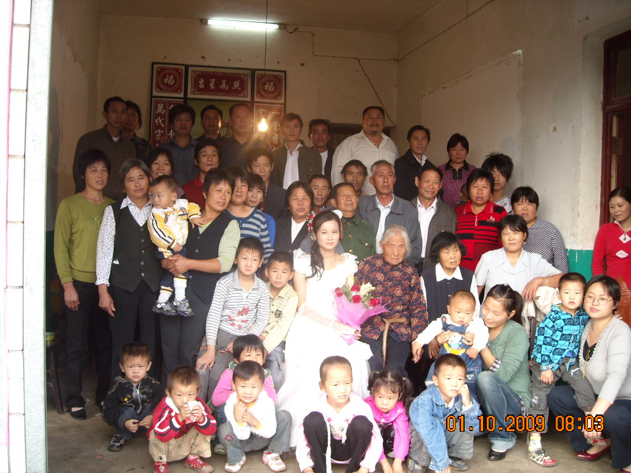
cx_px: 316
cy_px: 236
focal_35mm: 35
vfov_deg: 40.7
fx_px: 638
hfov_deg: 52.6
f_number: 2.8
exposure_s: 1/60
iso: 91
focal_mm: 5.7
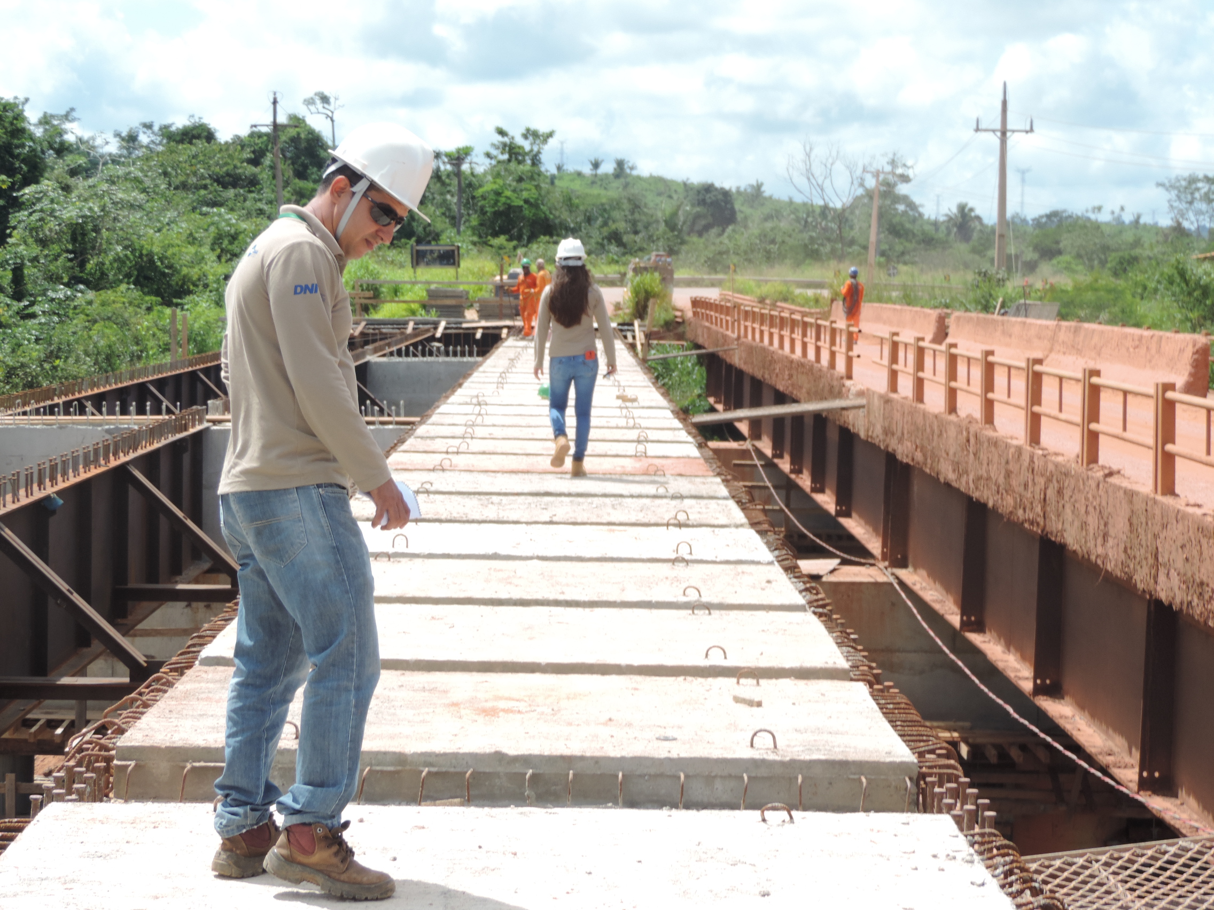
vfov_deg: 17.4
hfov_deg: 23.0
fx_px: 2981
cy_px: 455
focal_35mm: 85
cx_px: 607
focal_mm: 15.1
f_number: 4
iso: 80
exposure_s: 1/400
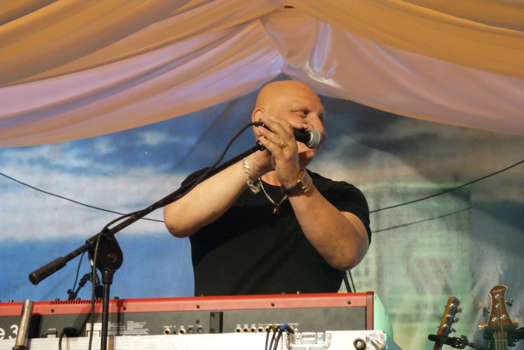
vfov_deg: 13.1
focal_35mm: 105
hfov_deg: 19.4
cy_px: 175
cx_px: 262
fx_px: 1530
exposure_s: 1/25
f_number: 5.6
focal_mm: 70
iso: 1600
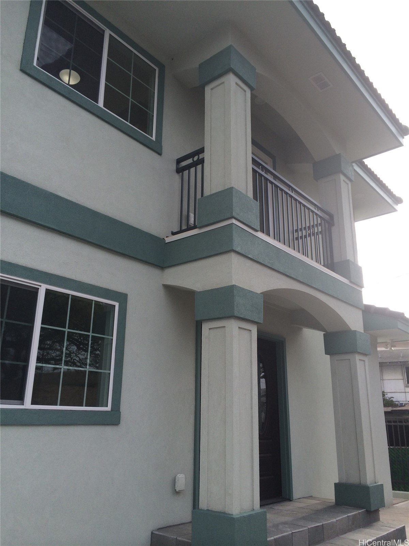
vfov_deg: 60.0
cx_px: 204
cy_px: 273
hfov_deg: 46.8
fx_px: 473
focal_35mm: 30
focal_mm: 4.12
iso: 32
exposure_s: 1/547
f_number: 2.2
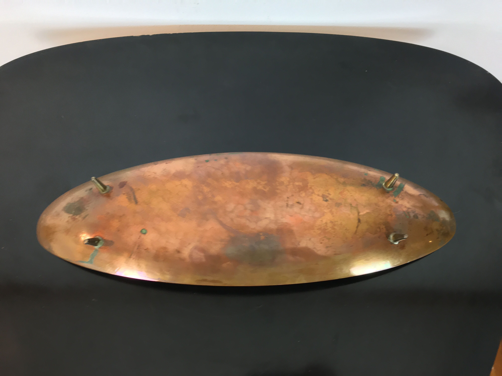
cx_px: 251
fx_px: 421
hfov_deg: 61.7
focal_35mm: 29
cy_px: 188
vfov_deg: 48.2
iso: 125
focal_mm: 4.15
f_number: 2.2
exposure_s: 1/33
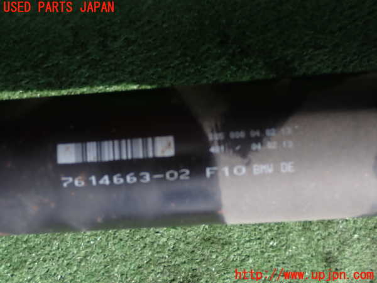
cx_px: 188
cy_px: 142
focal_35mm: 50
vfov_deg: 29.1
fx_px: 545
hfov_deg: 38.2
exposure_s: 1/320
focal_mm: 9.01
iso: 100
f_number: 4.5
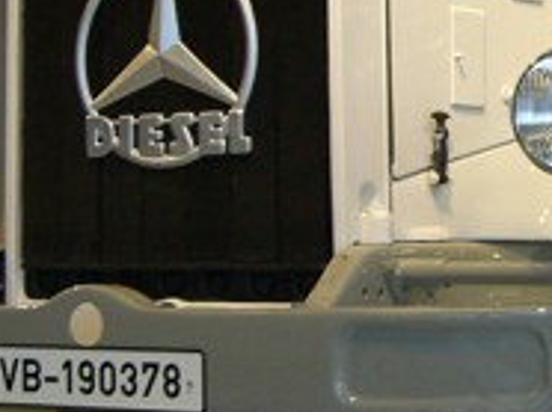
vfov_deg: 11.3
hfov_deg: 14.7
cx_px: 599
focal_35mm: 131
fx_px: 2086
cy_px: 219
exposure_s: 1/100
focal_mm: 6.2
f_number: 2.7
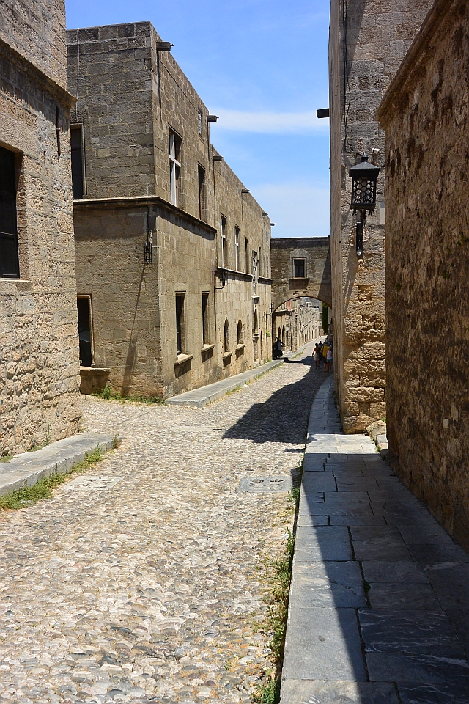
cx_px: 234
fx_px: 586
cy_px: 352
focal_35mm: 30
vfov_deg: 61.9
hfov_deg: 43.6
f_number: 5
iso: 160
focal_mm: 11.4
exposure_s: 1/1000
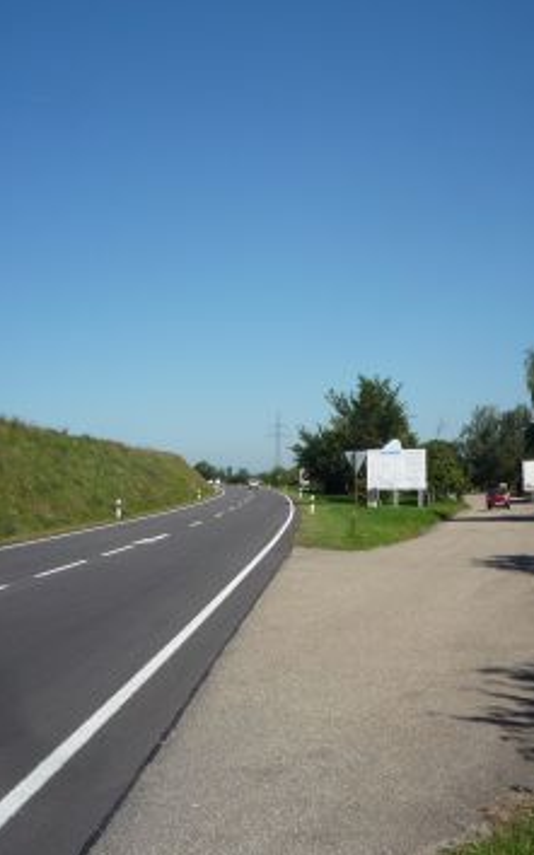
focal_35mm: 46
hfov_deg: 27.9
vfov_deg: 43.5
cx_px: 302
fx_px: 1072
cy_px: 428
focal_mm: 5.2
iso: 100
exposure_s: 1/500
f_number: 5.6
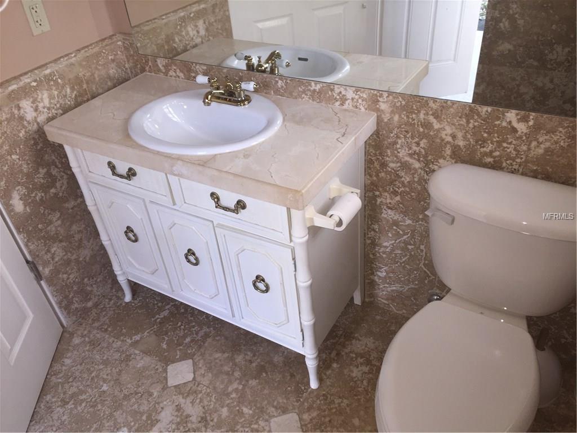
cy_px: 216
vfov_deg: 48.2
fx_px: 483
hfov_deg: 61.7
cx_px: 288
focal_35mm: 29
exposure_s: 1/30
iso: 50
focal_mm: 4.15
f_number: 2.2
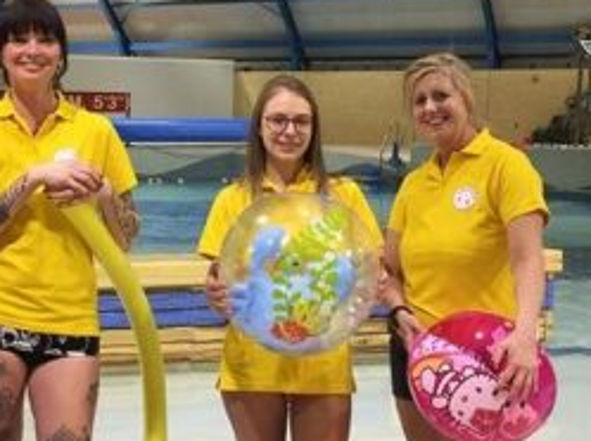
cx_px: 169
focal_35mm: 56
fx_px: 955
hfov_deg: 33.9
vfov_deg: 26.0
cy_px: 277
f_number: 2.2
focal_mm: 4.15
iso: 64
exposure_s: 1/33
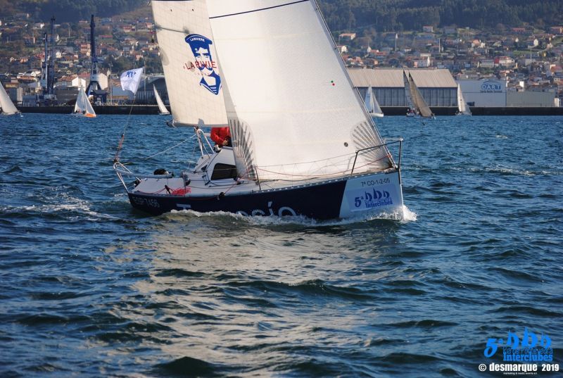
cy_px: 189
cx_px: 282
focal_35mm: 120
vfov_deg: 11.5
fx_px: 1880
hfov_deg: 17.0
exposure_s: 1/500
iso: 100
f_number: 5.6
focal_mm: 80
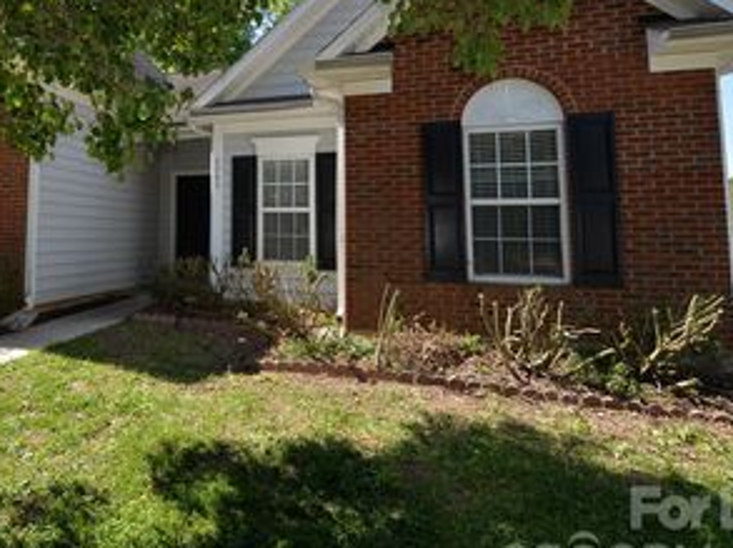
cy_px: 189
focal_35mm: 23
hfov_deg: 71.7
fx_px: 486
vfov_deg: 57.6
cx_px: 240
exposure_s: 1/200
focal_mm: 14
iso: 100
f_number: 6.3
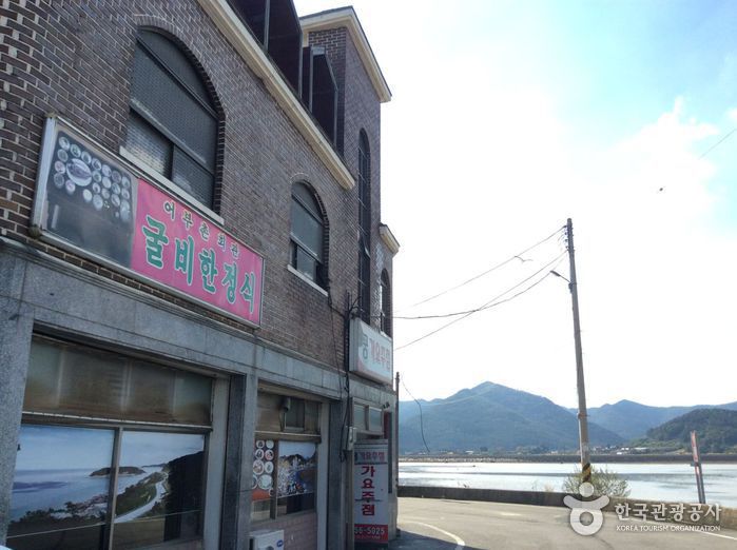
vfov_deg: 42.8
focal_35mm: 33
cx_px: 368
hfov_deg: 55.4
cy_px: 275
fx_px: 702
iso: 32
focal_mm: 3.3
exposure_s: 1/1003
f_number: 2.4
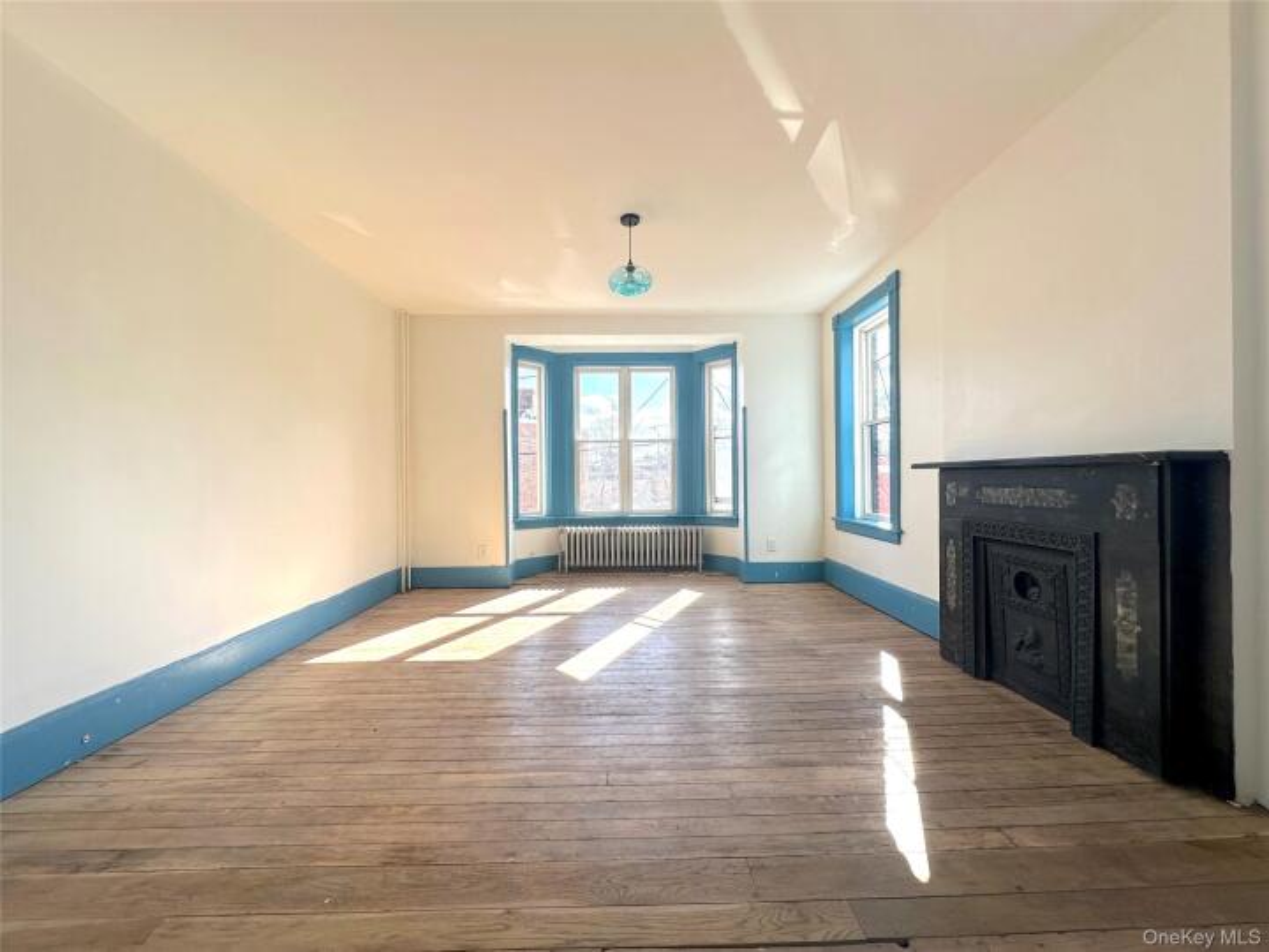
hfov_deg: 102.1
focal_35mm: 14
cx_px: 634
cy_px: 476
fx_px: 513
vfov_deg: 85.7
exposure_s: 1/245
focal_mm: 2.22
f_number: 2.2
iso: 40
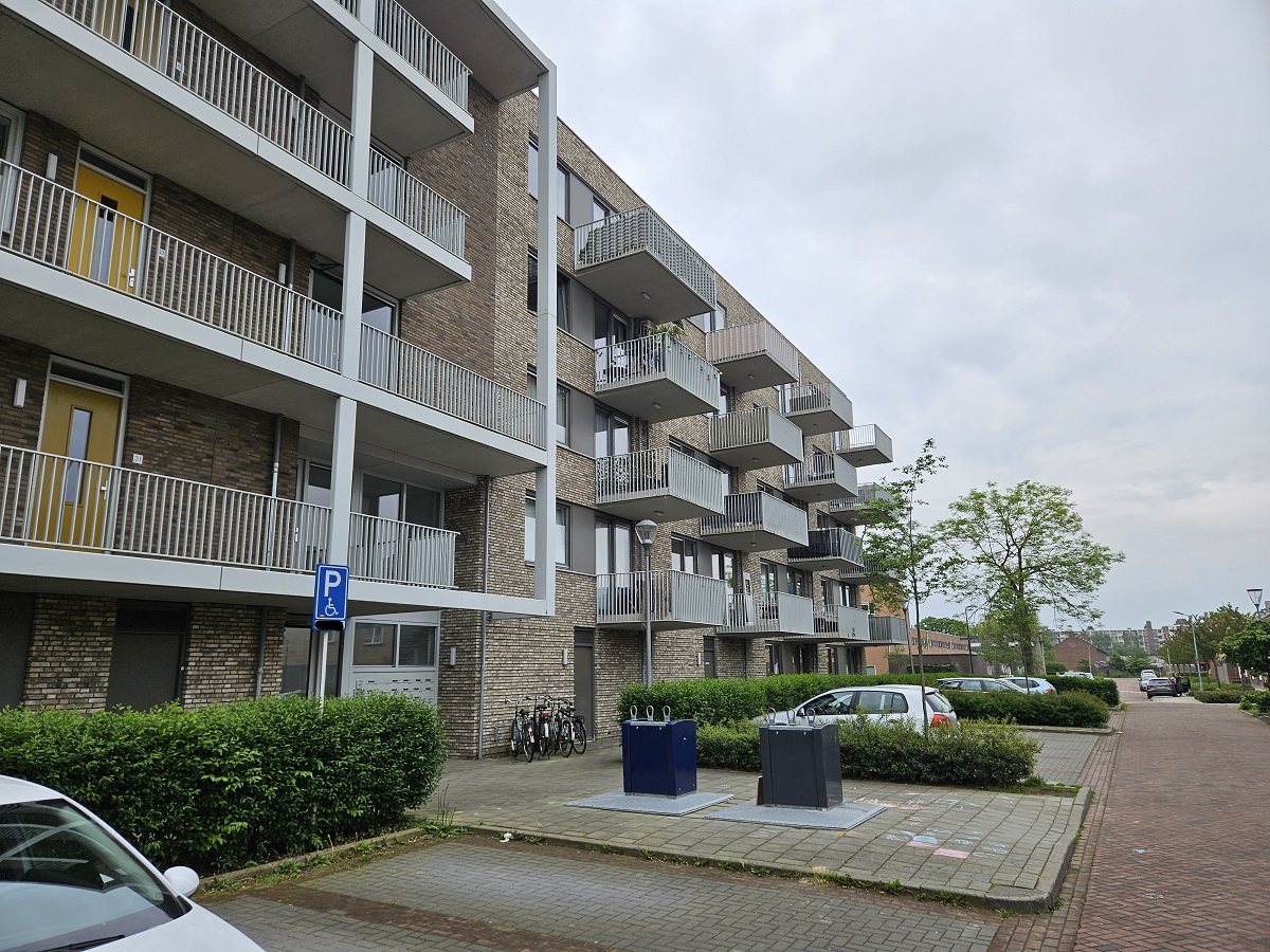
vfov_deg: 58.9
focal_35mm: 23
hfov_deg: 73.9
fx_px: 844
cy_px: 476
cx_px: 635
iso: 25
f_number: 1.8
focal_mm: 5.4
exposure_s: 1/496
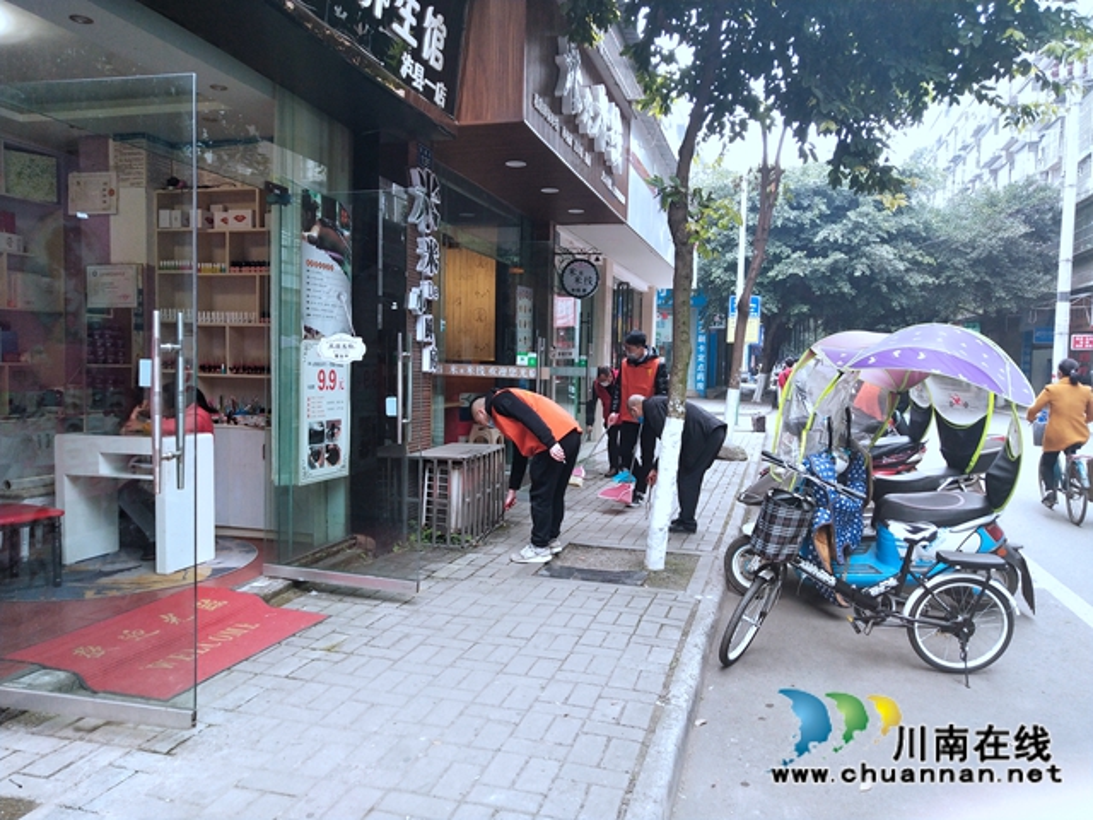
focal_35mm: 30
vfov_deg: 46.8
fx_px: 947
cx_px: 546
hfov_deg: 60.0
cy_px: 410
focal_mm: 3.95
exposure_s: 1/100
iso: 82
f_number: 1.8
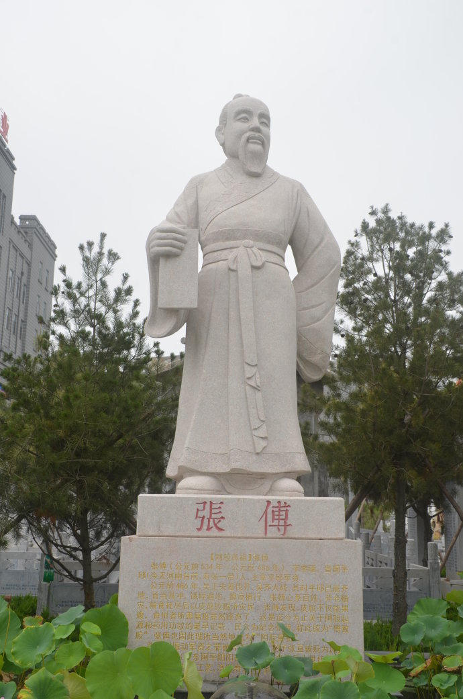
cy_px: 350
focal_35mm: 38
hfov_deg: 35.4
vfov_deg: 51.4
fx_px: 726
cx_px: 232
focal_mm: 25
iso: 200
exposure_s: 1/320
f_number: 9
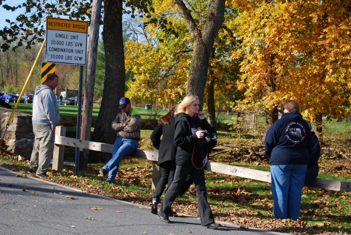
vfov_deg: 16.6
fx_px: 806
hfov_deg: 24.6
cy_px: 118
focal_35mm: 82
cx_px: 176
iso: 100
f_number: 6.3
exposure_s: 1/160
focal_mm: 55
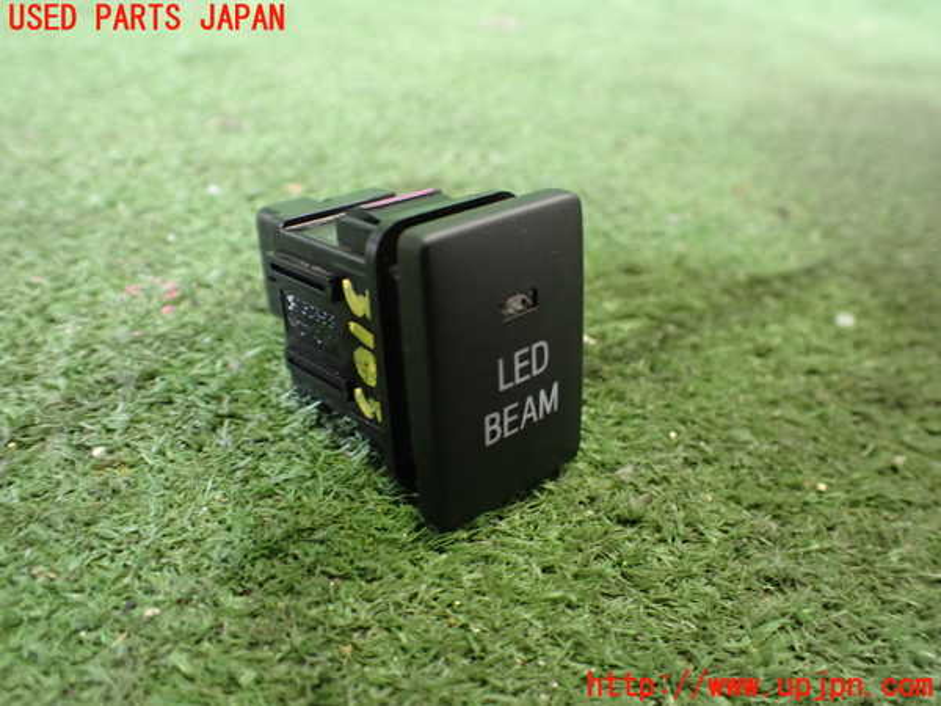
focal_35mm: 30
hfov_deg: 60.0
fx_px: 816
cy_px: 353
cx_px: 470
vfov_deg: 46.8
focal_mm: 5.4
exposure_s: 1/30
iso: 800
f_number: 2.3
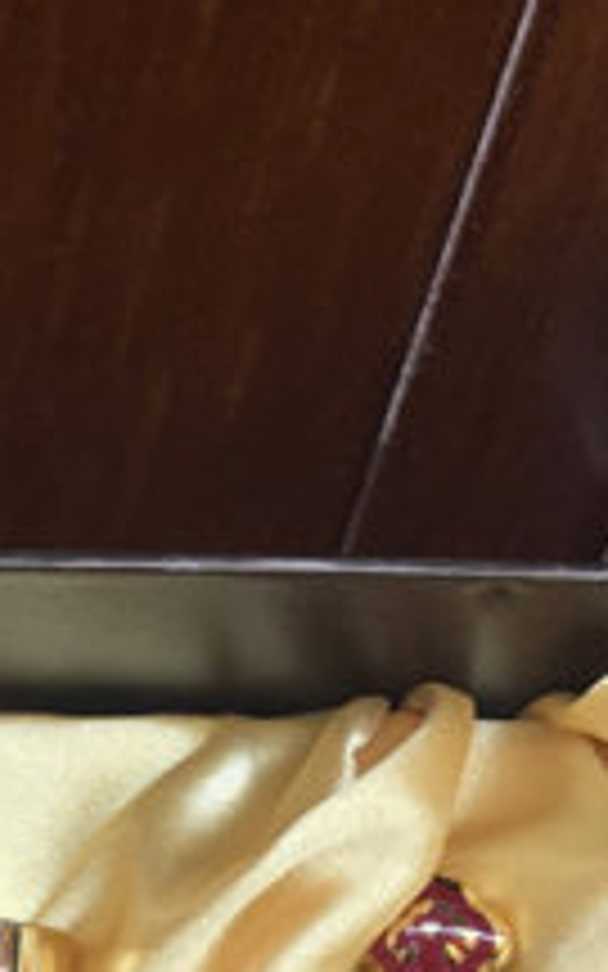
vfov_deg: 14.9
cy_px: 1438
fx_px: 3473
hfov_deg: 9.4
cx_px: -590
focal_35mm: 131
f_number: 2.2
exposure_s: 1/50
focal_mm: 4.15
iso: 32
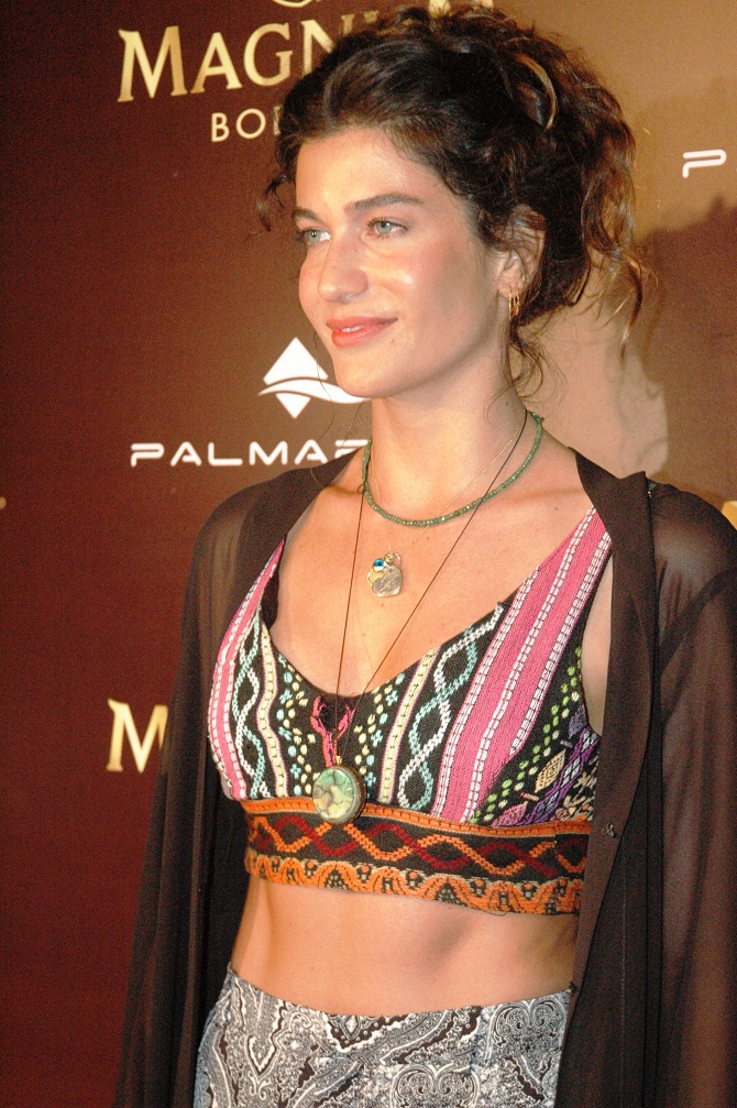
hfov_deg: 20.6
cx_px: 368
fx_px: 2029
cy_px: 554
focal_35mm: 66
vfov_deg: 30.5
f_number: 5
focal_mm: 44
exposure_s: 1/60
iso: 1600
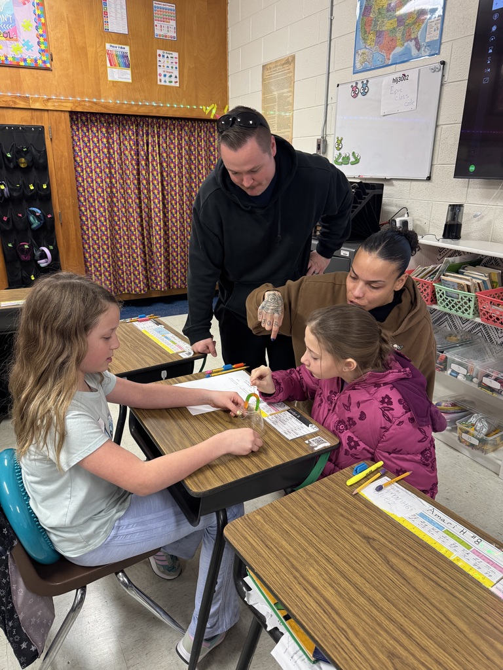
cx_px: 252
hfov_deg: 56.8
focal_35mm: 24
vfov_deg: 71.6
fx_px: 465
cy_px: 335
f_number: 1.78
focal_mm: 6.76
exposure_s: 1/60
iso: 200
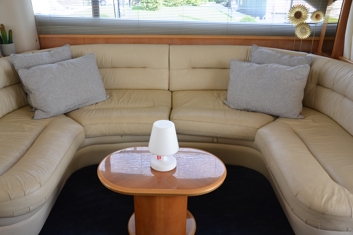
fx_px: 309
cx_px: 176
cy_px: 118
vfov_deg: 41.7
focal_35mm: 32
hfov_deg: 59.5
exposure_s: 1/100
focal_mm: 21
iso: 400
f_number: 5
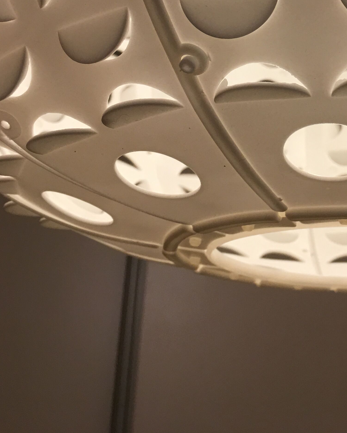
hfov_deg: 24.2
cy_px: -11
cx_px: 324
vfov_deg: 28.8
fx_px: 783
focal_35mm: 61
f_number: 2.2
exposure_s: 1/33
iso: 25
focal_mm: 4.15
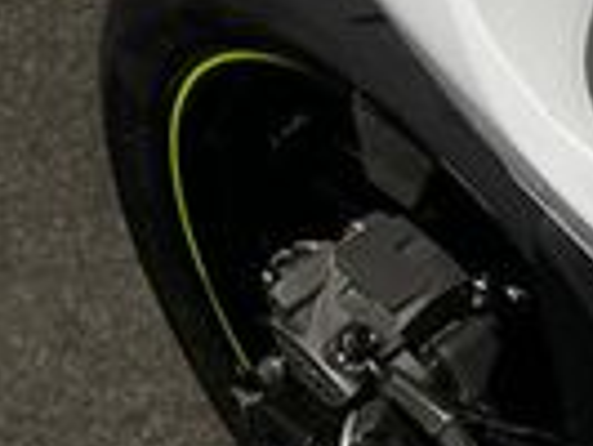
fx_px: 2143
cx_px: 981
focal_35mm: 125
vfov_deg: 11.6
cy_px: -134
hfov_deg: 14.3
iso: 125
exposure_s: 1/100
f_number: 1.6
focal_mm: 5.1
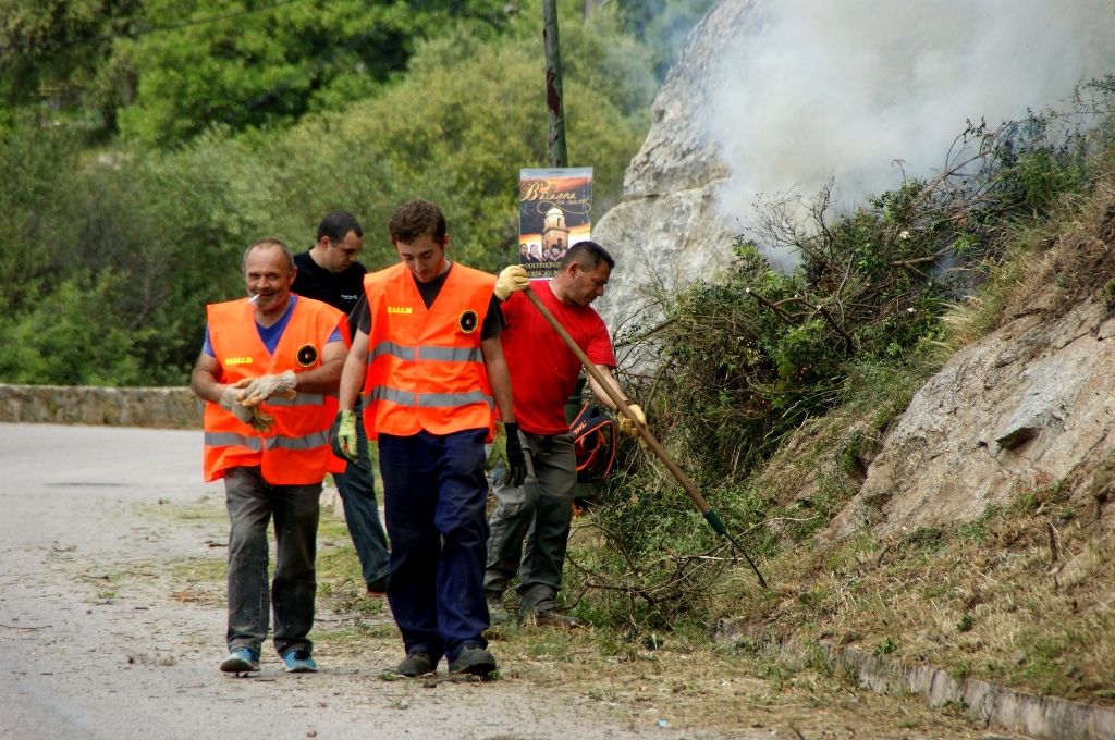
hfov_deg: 6.9
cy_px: 370
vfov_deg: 4.6
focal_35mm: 300
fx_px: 9280
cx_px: 558
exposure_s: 1/320
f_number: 6.3
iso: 125
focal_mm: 200
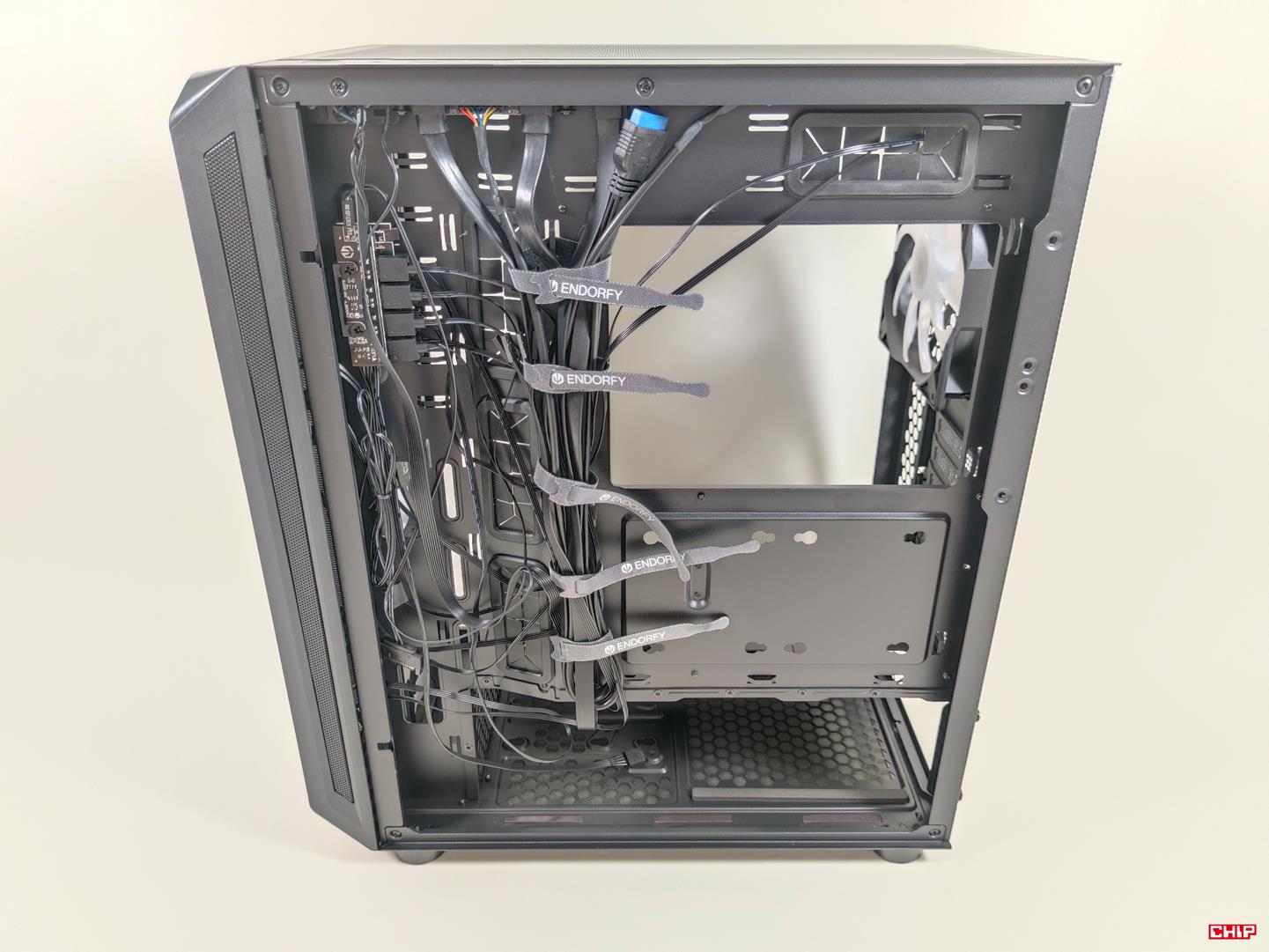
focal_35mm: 24
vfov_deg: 56.8
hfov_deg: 71.6
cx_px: 634
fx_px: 880
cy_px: 476
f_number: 1.85
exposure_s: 1/17
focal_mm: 6.78
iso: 446
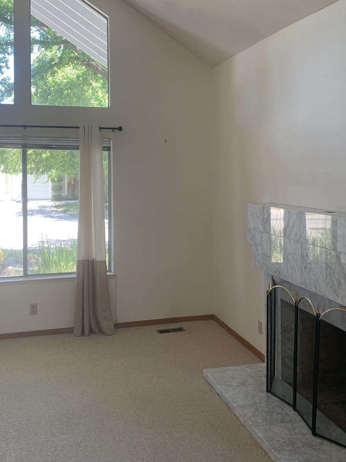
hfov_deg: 37.7
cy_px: 179
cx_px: 182
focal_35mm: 38
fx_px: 506
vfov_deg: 48.6
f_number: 1.8
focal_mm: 4.25
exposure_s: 1/121
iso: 80
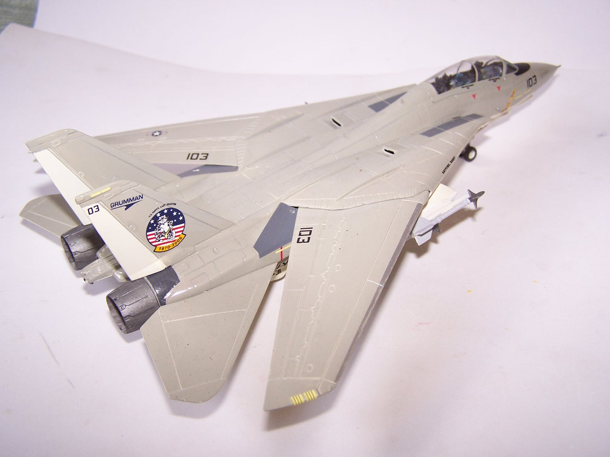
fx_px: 670
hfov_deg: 49.0
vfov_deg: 37.7
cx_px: 305
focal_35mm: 38
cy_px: 228
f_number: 2.8
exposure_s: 1/60
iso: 80
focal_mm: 6.3
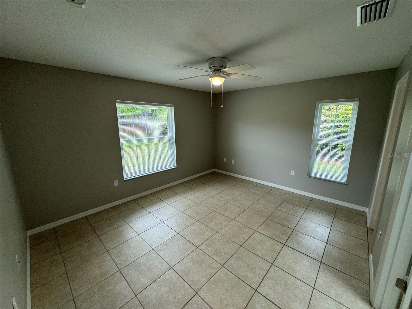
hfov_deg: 102.1
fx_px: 167
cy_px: 154
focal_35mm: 14
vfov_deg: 85.7
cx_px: 206
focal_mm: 2.22
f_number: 2.2
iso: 160
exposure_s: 1/120
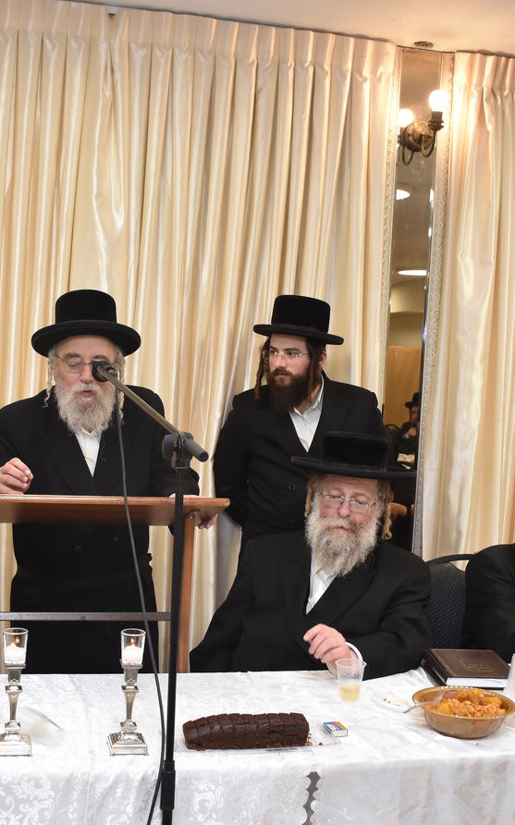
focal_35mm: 48
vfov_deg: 41.8
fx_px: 1079
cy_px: 418
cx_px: 240
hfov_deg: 26.8
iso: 1000
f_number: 5.6
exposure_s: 1/125
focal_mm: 20
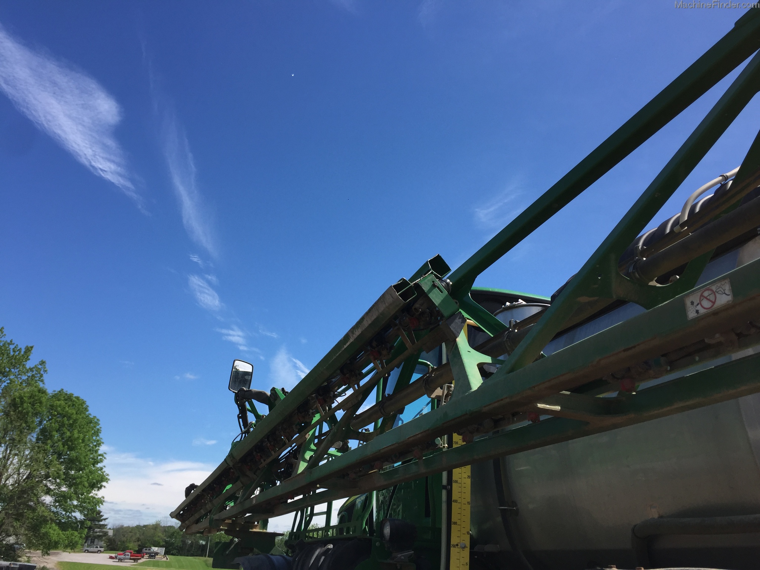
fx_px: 637
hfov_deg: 61.7
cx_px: 380
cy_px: 285
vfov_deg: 48.2
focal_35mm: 29
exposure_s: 1/1582
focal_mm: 4.15
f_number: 2.2
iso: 32
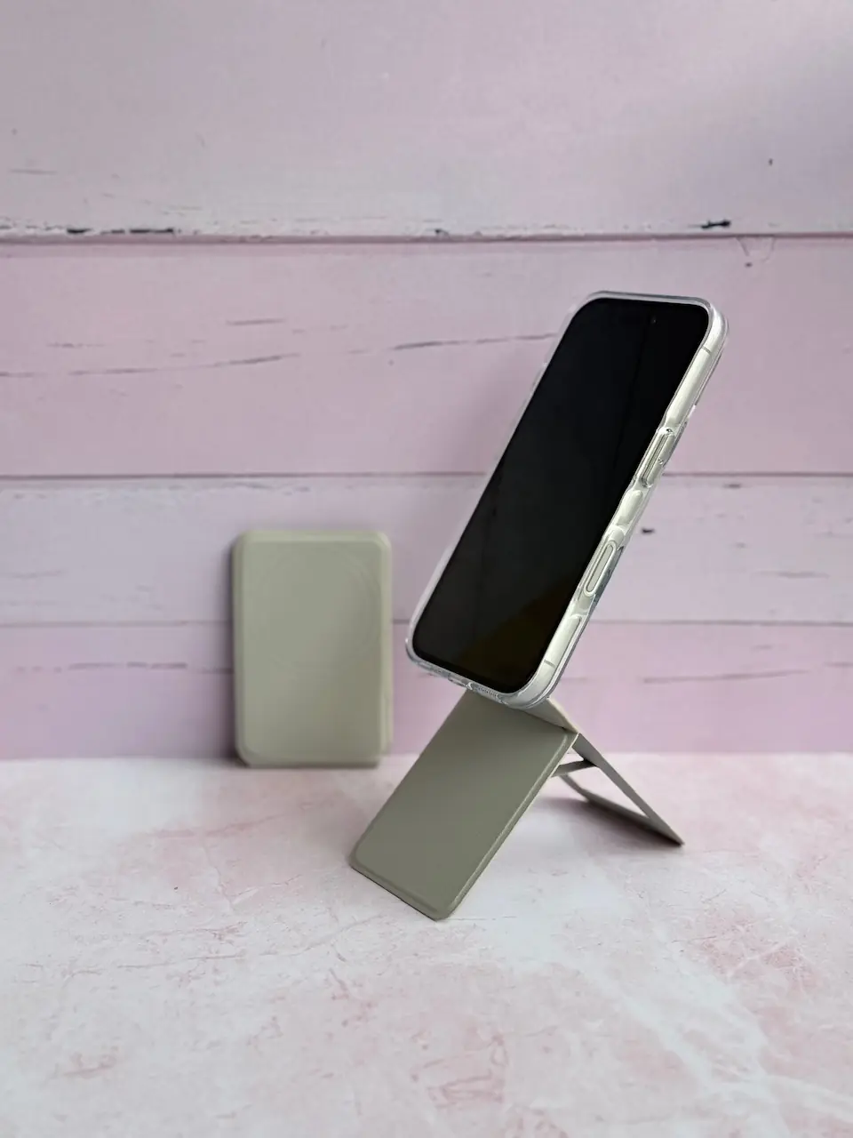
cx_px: 426
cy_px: 569
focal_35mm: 48
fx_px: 1577
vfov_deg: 39.7
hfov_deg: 30.3
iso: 80
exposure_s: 1/906
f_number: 1.78
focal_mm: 6.76
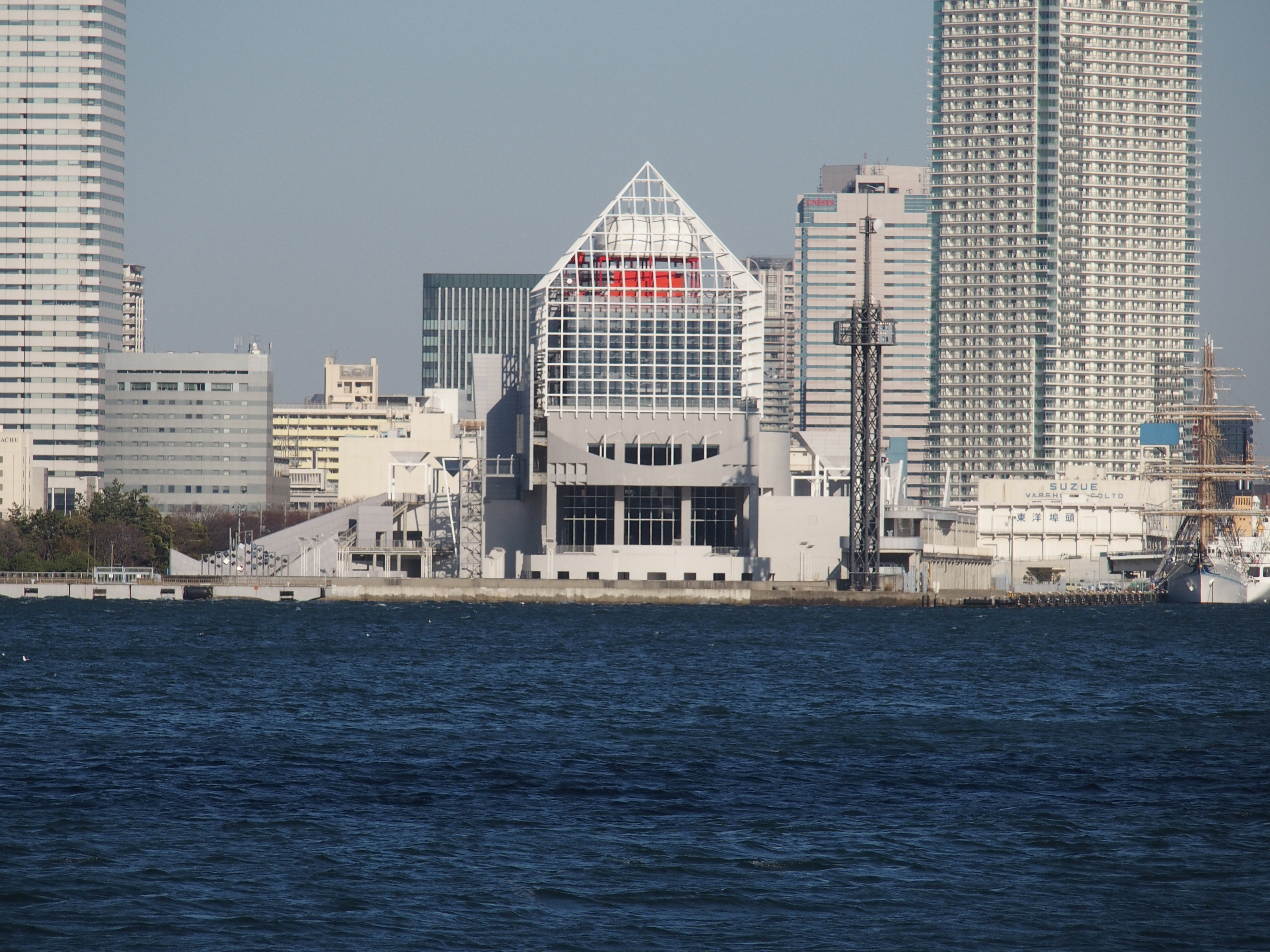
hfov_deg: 6.6
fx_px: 11006
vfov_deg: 5.0
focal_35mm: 300
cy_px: 476
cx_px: 635
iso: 100
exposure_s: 1/1600
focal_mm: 64.3
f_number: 4
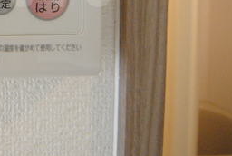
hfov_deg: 45.6
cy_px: -4
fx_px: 194
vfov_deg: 38.4
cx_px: -25
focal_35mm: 30
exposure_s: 1/100
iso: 1600
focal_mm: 8
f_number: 5
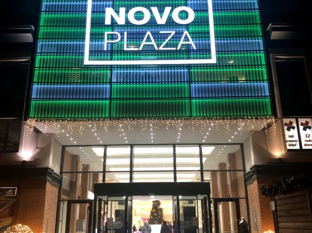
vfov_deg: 49.7
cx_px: 156
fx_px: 252
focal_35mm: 28
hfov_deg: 63.5
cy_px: 116
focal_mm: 3.99
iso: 250
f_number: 1.8
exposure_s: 1/50
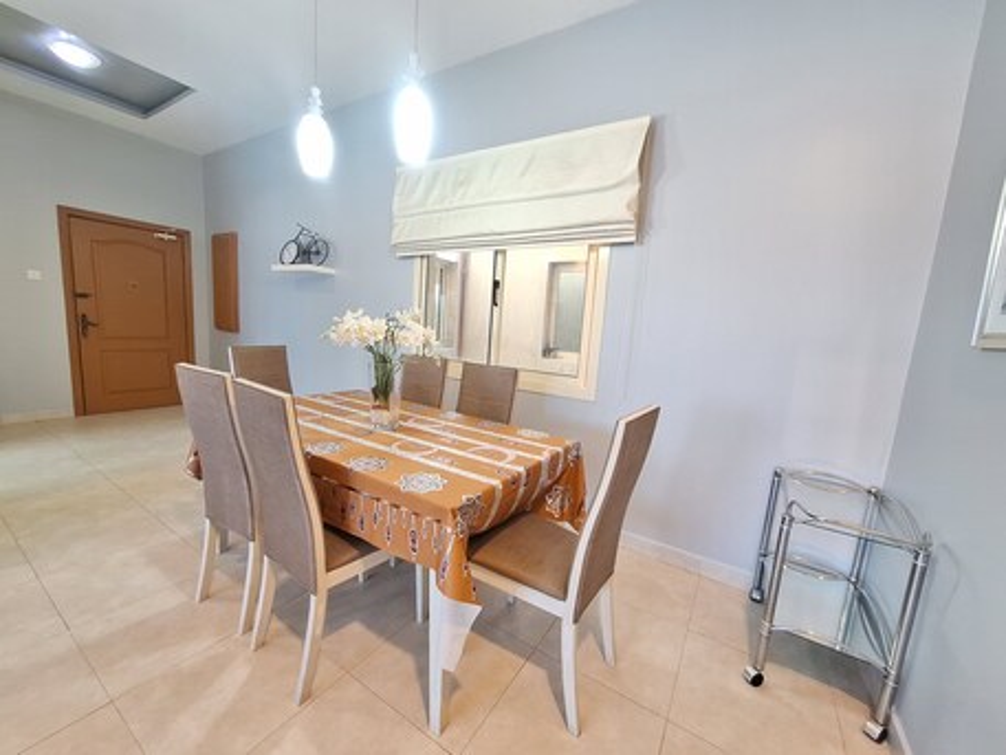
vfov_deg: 89.9
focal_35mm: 13
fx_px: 378
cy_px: 378
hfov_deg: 106.2
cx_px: 503
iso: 200
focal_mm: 1.74
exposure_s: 1/25
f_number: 2.2
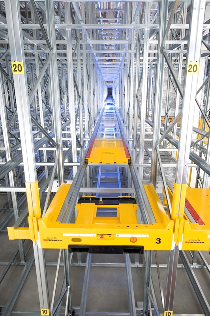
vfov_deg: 73.8
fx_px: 210
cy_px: 158
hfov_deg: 53.1
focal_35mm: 24
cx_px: 105
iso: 400
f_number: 7.1
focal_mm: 24
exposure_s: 1/50
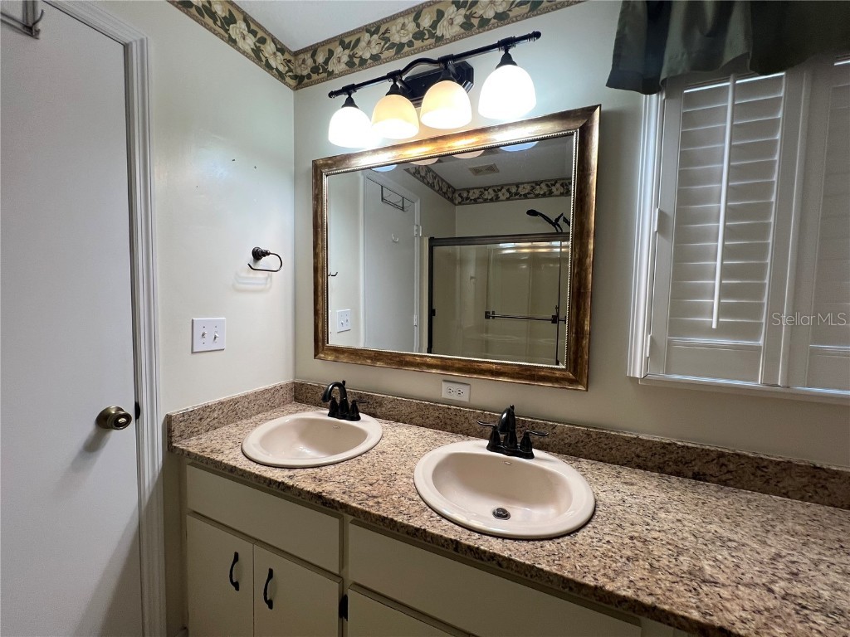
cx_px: 425
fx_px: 319
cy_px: 318
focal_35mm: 13
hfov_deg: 106.2
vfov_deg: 89.9
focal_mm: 1.57
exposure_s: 1/120
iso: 125
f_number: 1.8
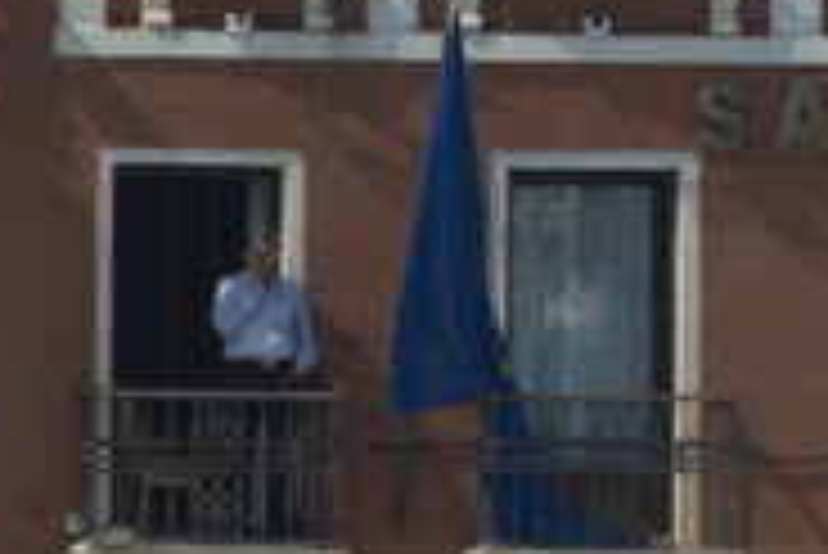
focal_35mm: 2348
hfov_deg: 0.9
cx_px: 2221
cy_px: 797
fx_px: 54045
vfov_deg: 0.6
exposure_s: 1/640
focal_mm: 400
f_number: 13
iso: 250
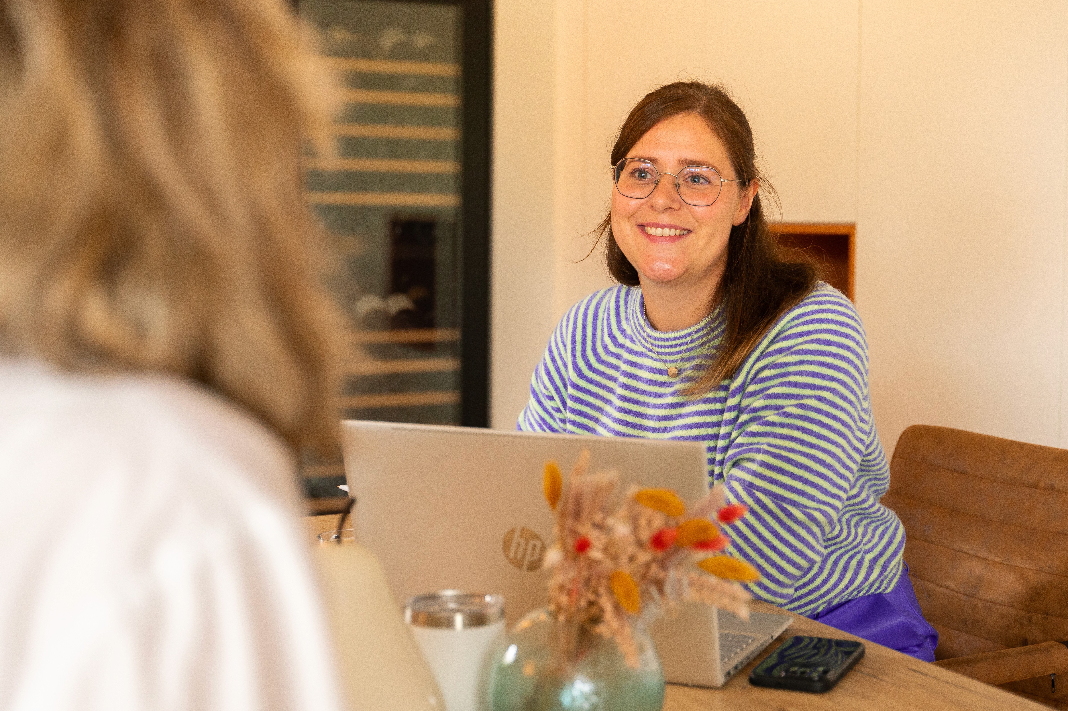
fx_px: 1601
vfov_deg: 25.0
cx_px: 632
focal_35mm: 54
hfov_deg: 36.8
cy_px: 335
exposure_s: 1/160
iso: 1000
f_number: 2.8
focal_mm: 43
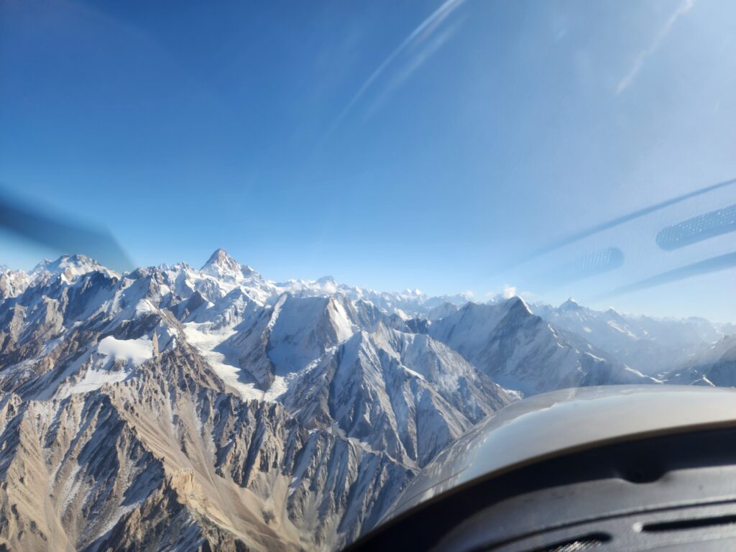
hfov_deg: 73.9
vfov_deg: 58.9
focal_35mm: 23
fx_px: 489
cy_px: 276
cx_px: 368
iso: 12
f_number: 1.8
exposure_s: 1/878
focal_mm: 6.4
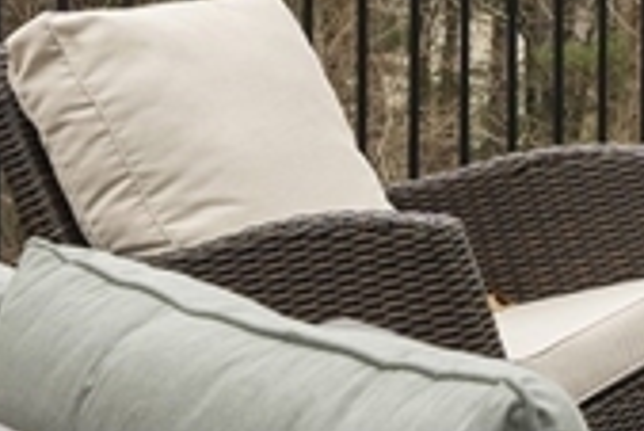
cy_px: -132
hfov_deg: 16.3
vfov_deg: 12.9
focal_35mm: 103
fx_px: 1844
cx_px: 1197
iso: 320
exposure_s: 1/125
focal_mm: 17
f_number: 6.3
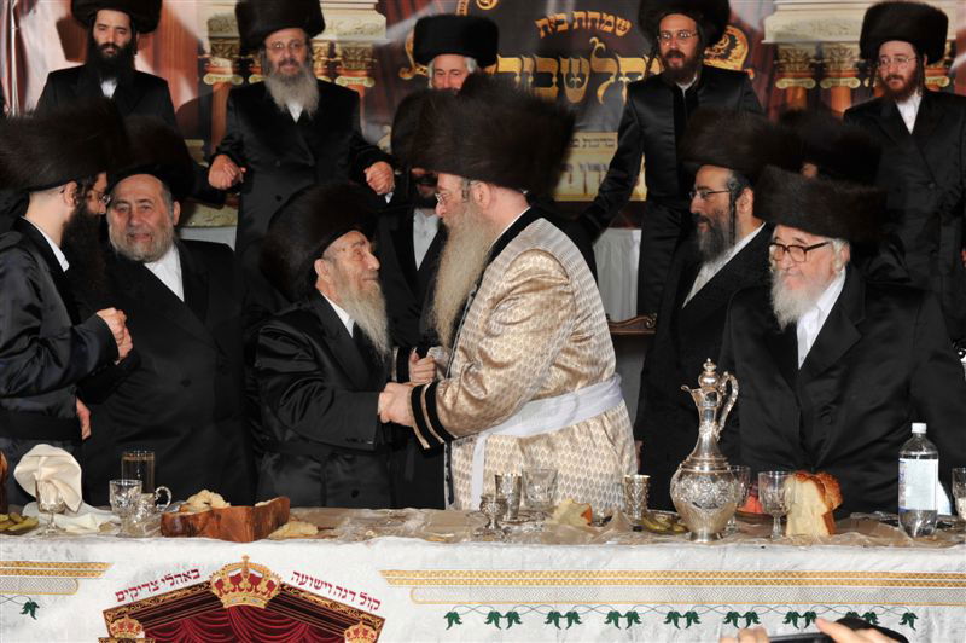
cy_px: 322
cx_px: 483
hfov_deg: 28.9
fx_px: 1877
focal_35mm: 70
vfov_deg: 19.4
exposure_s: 1/160
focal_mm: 70
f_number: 8
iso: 400
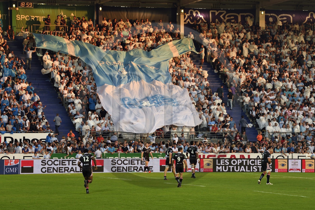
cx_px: 159
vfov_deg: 8.5
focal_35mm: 162
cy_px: 105
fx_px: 1417
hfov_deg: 12.7
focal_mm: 160
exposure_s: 1/250
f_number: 9
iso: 800
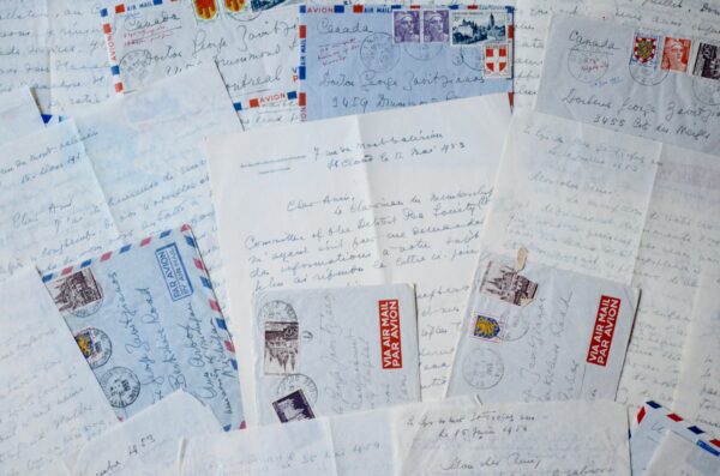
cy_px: 238
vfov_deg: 15.1
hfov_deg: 22.7
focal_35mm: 90
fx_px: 1796
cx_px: 360
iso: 2000
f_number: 3.2
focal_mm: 60
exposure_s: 1/200
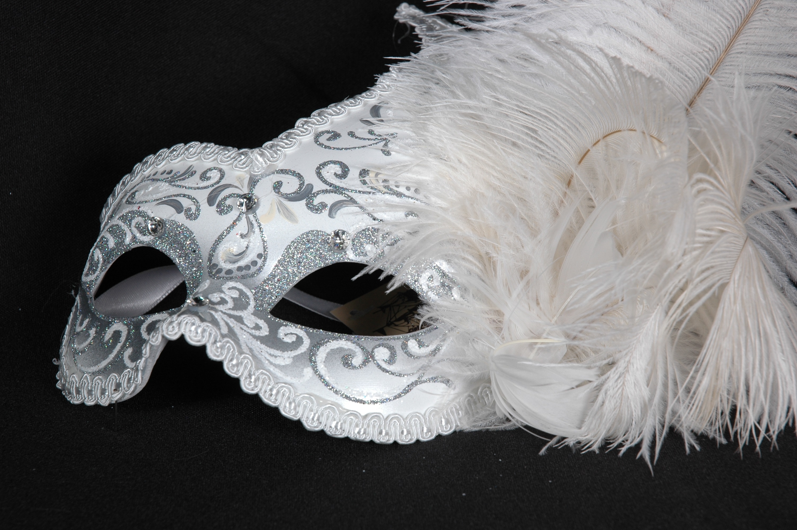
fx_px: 2323
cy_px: 265
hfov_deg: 19.5
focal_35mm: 105
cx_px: 398
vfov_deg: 13.0
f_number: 11
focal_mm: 70
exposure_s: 1/40
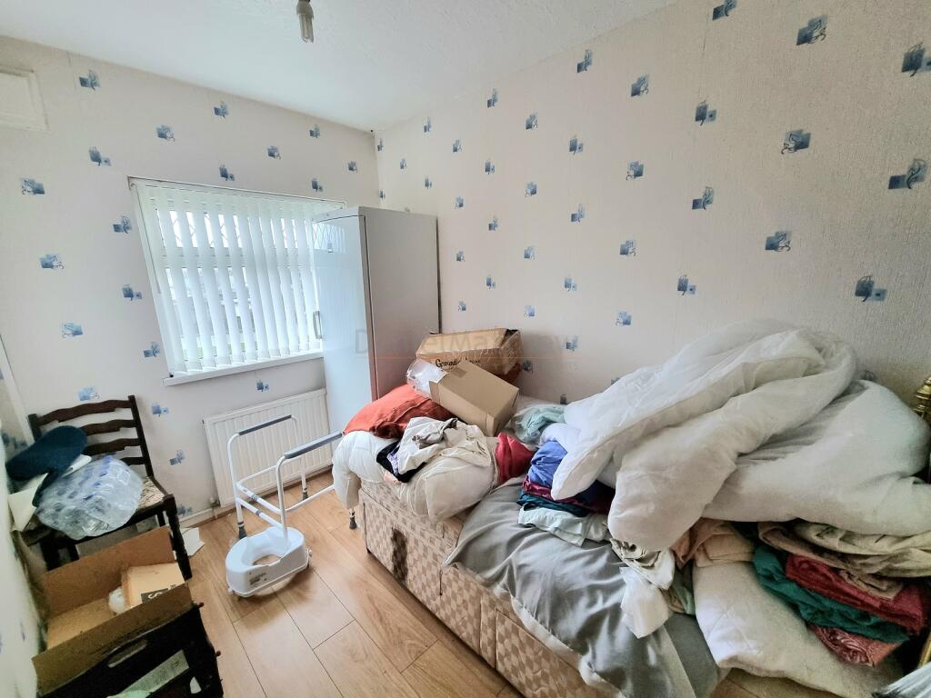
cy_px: 349
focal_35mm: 13
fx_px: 350
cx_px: 466
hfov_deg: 106.2
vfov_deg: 89.9
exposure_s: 1/60.2
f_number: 2.2
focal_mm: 2.2
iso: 400
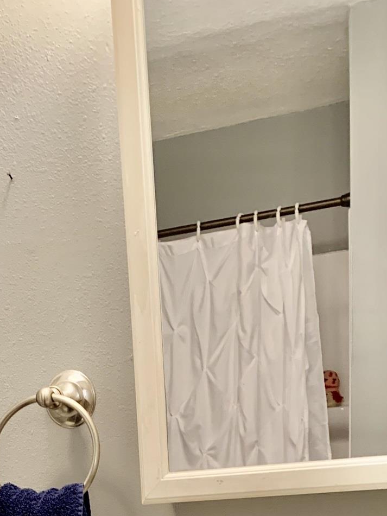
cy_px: 608
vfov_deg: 27.3
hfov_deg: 22.8
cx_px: 56
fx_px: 939
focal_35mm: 63
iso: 200
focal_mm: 4.25
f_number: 1.8
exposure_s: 1/60
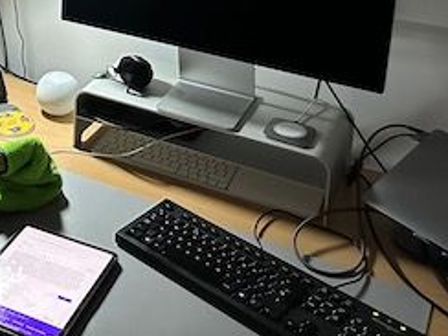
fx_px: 815
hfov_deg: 28.9
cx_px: 9
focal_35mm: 63
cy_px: -75
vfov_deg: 21.5
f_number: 1.78
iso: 1000
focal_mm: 6.86
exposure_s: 1/40
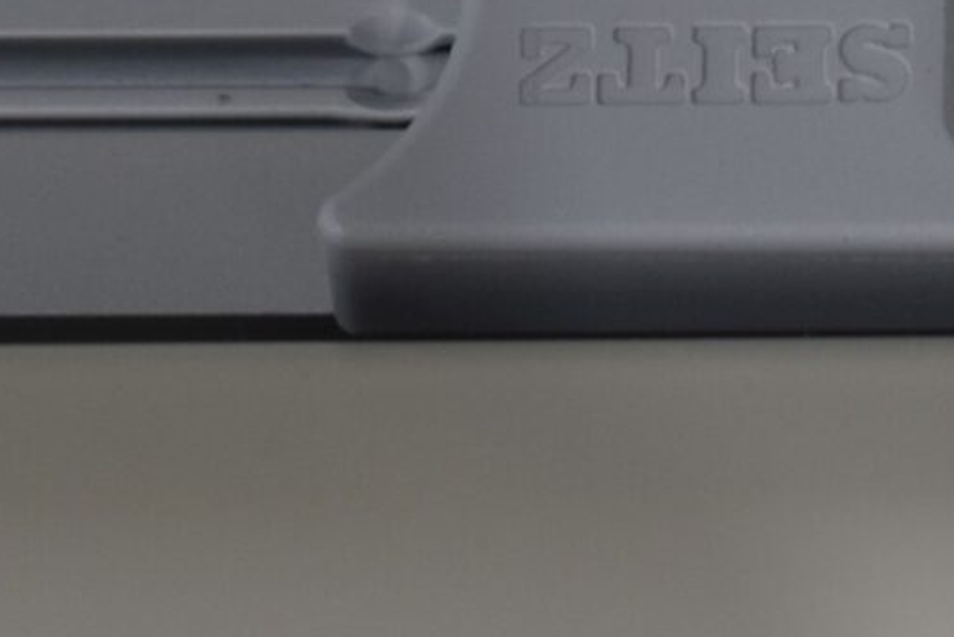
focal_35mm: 420
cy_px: 75
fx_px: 11124
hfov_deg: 4.9
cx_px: 1493
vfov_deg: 3.3
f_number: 5.6
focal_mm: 55
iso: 250
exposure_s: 1/125
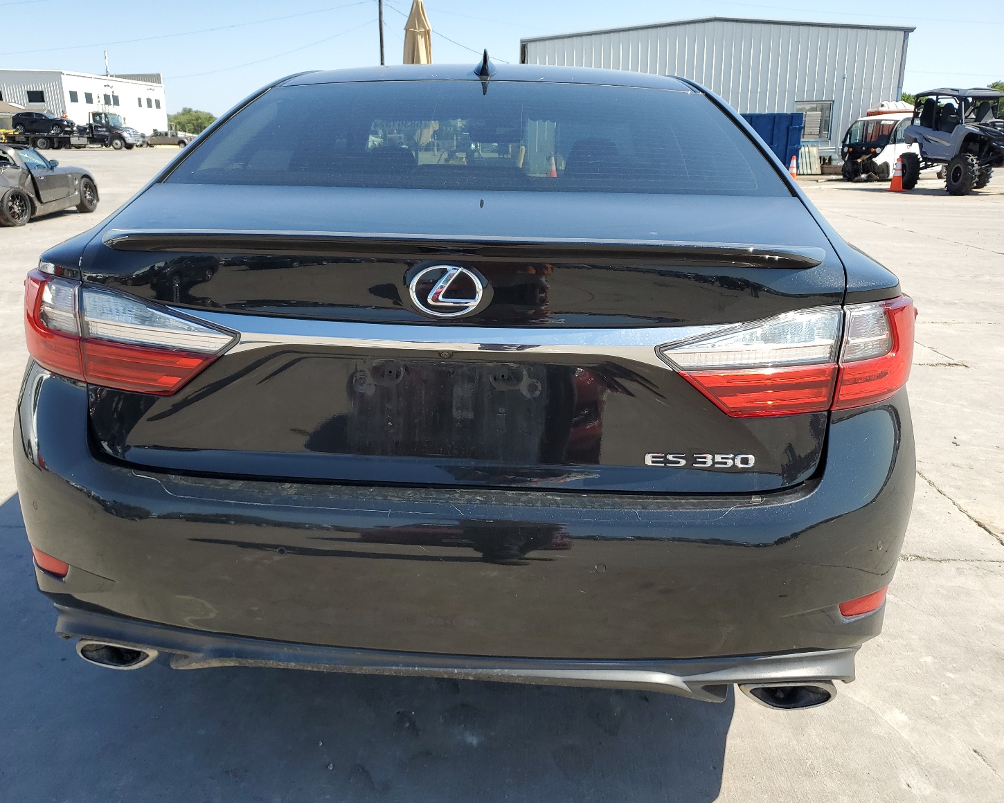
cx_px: 463
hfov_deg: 62.1
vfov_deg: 51.5
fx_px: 832
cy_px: 406
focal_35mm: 28
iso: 50
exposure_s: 1/1667
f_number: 1.5
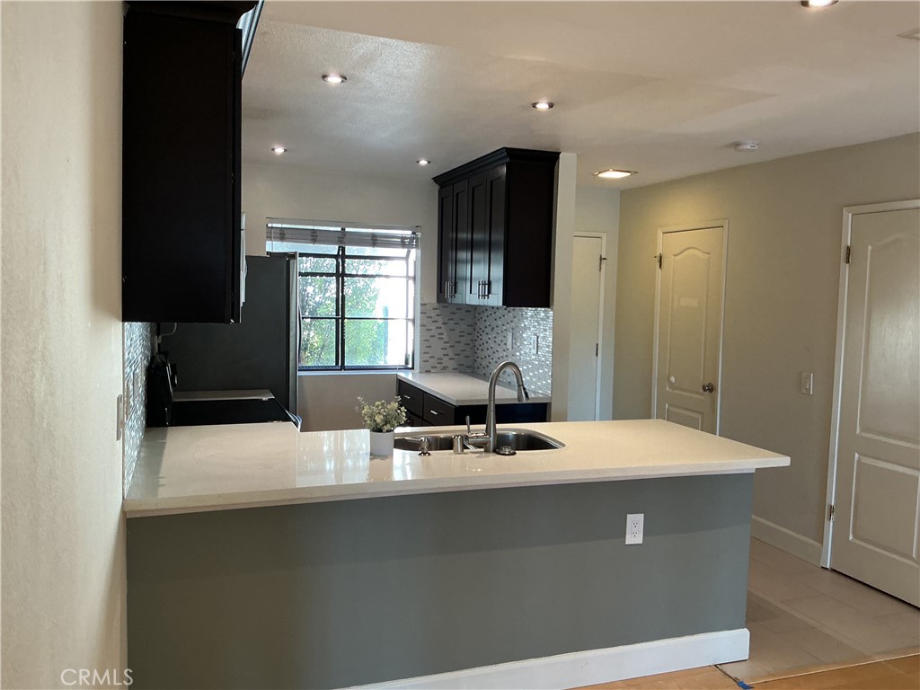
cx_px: 460
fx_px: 771
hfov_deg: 61.7
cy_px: 345
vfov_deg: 48.2
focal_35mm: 29
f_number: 1.8
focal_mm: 3
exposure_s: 1/60
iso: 125
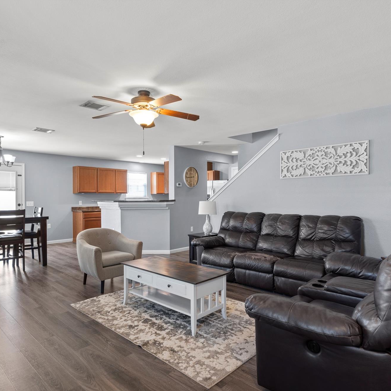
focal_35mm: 21
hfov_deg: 71.8
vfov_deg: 72.1
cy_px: 200
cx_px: 171
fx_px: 268
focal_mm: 16
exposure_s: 1/1.25
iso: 250
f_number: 8
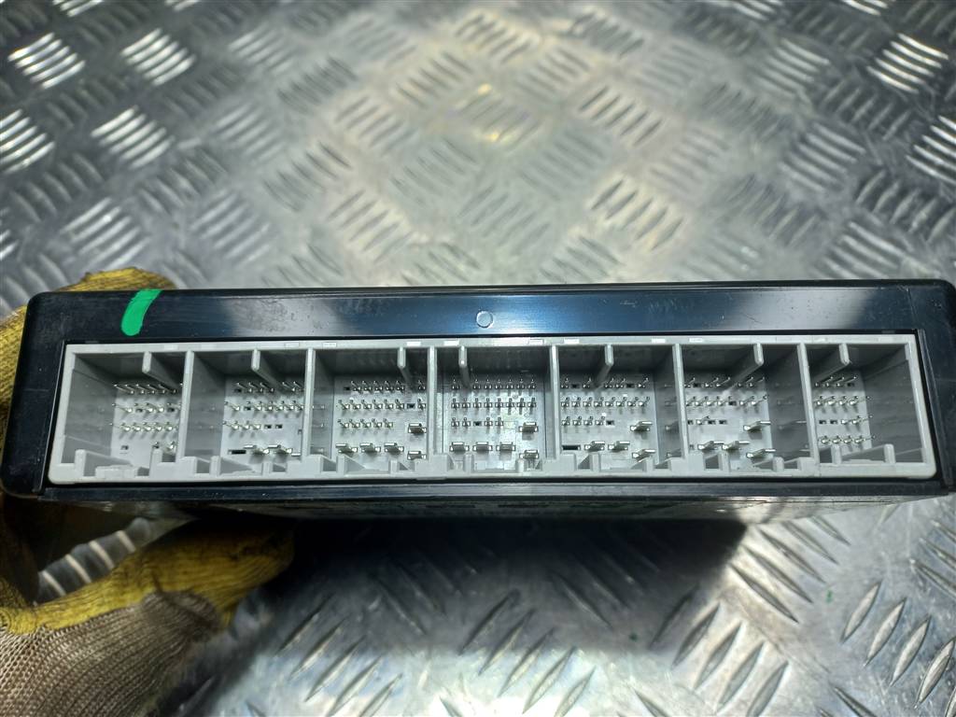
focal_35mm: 25
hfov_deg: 69.4
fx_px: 690
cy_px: 358
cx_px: 478
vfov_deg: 54.9
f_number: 1.8
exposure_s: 1/100
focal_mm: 4.6
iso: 40
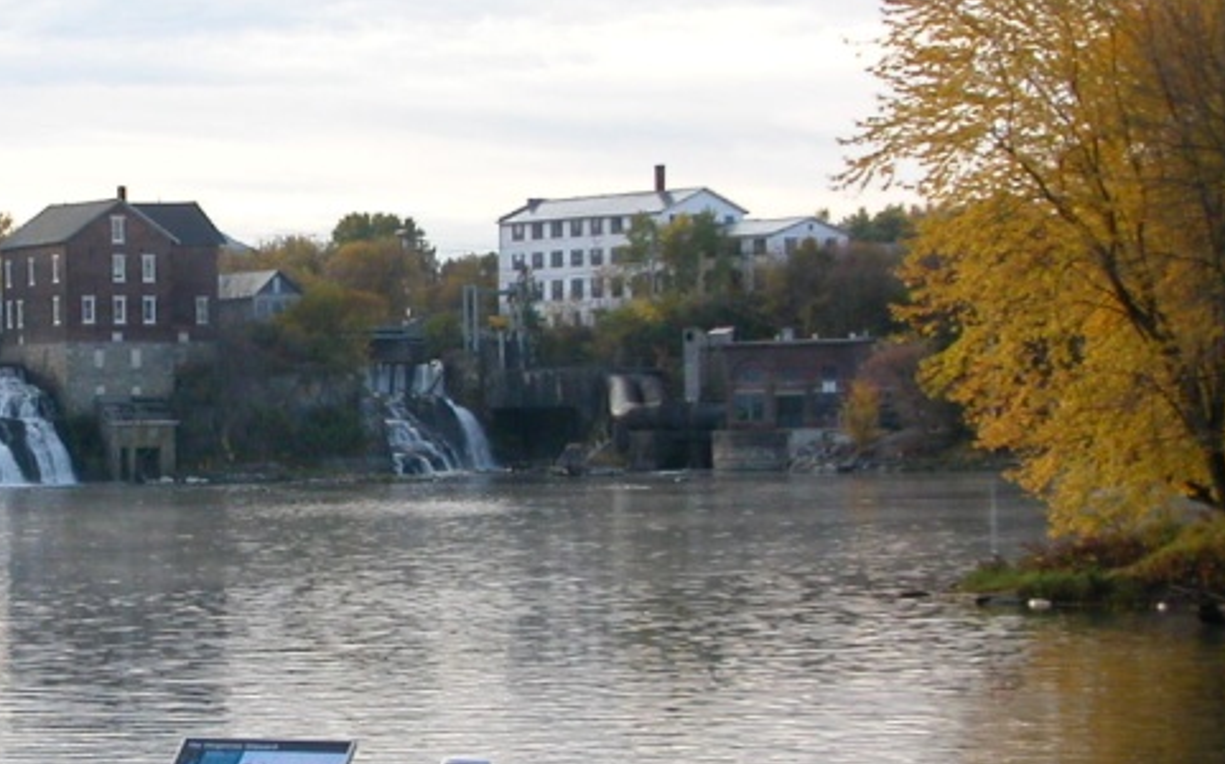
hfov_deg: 17.3
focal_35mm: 120
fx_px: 4004
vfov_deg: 10.9
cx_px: 244
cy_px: 581
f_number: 3.7
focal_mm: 10.4
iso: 100
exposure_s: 1/247
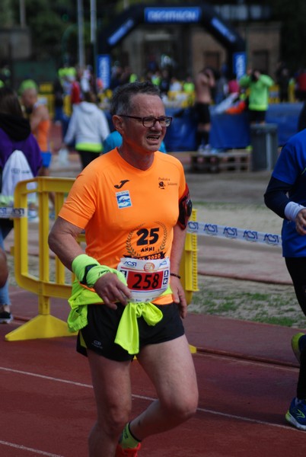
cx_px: 153
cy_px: 228
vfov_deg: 12.2
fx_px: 2134
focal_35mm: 168
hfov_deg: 8.2
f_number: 4.2
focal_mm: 112
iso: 200
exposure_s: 1/1000
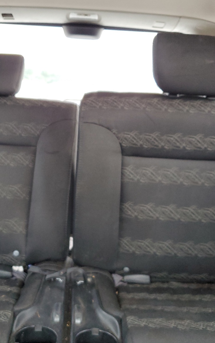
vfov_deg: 52.7
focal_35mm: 37
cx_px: 82
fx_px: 347
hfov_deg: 34.3
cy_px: 171
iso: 176
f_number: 1.5
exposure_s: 1/60.2
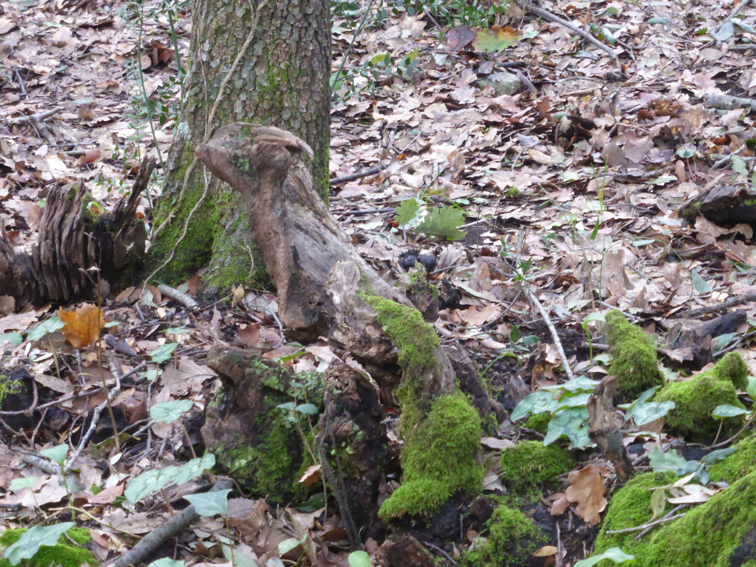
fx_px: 3298
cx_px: 378
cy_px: 284
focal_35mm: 151
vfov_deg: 9.8
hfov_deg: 13.1
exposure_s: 1/25
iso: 800
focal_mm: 24.4
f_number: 5.4
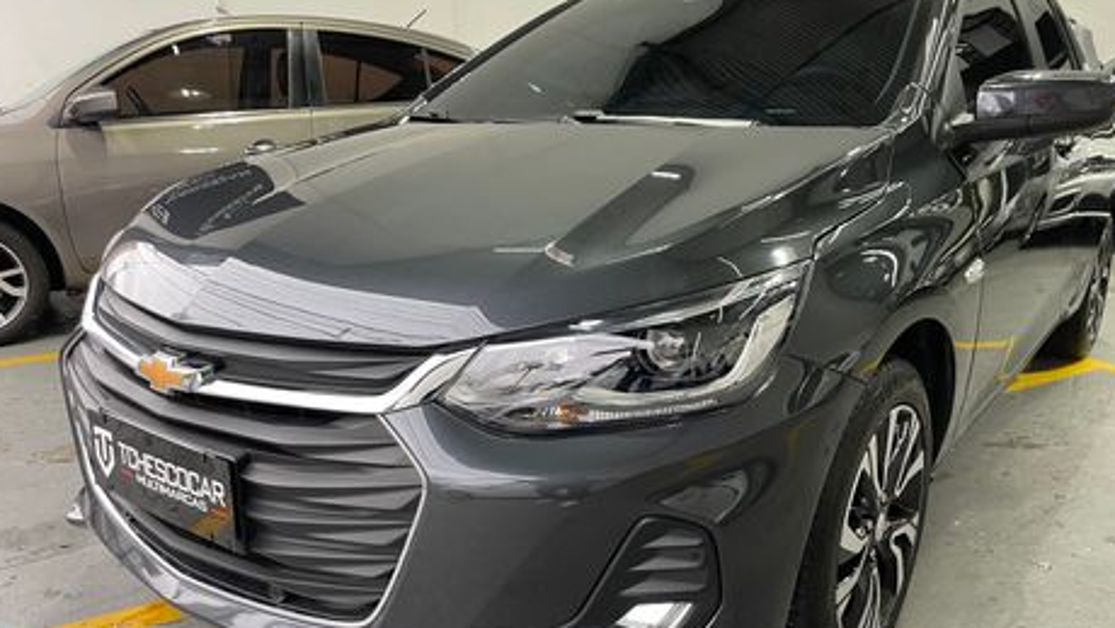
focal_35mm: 29
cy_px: 354
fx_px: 858
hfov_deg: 66.1
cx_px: 555
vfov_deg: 40.1
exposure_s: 1/60
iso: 100
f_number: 1.6
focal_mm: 4.2
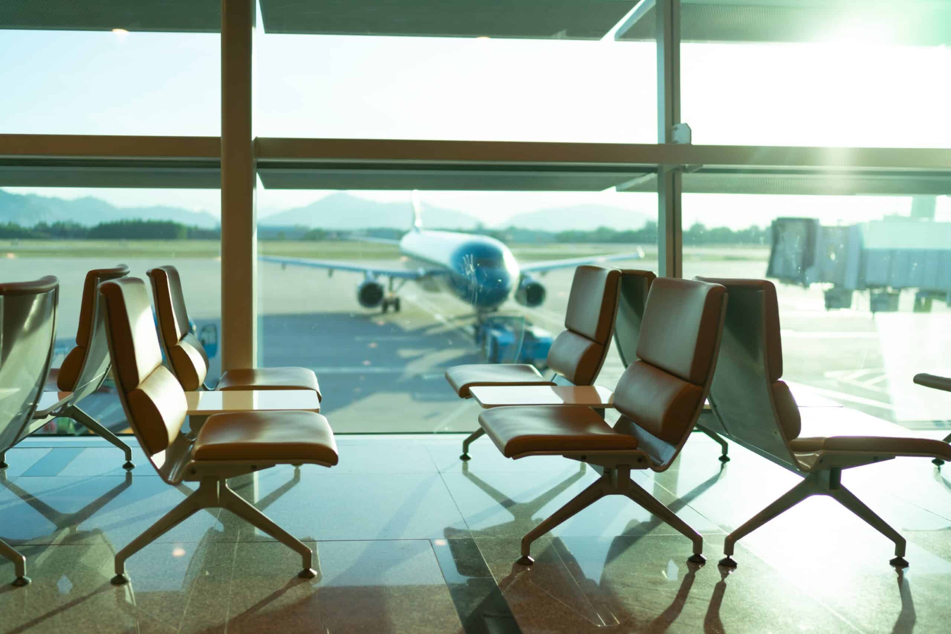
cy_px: 317
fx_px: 924
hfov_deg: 54.4
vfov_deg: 37.8
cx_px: 476
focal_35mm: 35
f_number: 1.4
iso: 100
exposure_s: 1/800
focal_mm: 35
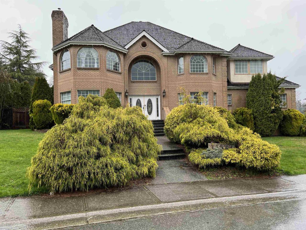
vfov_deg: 53.1
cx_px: 153
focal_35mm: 26
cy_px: 115
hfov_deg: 67.3
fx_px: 230
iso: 50
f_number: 1.6
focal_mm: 5.1
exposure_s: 1/244
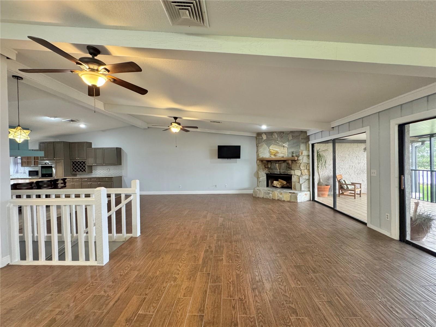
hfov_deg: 102.1
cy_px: 164
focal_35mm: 14
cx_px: 218
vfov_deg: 85.7
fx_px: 176
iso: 500
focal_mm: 2.22
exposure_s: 1/60
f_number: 2.2
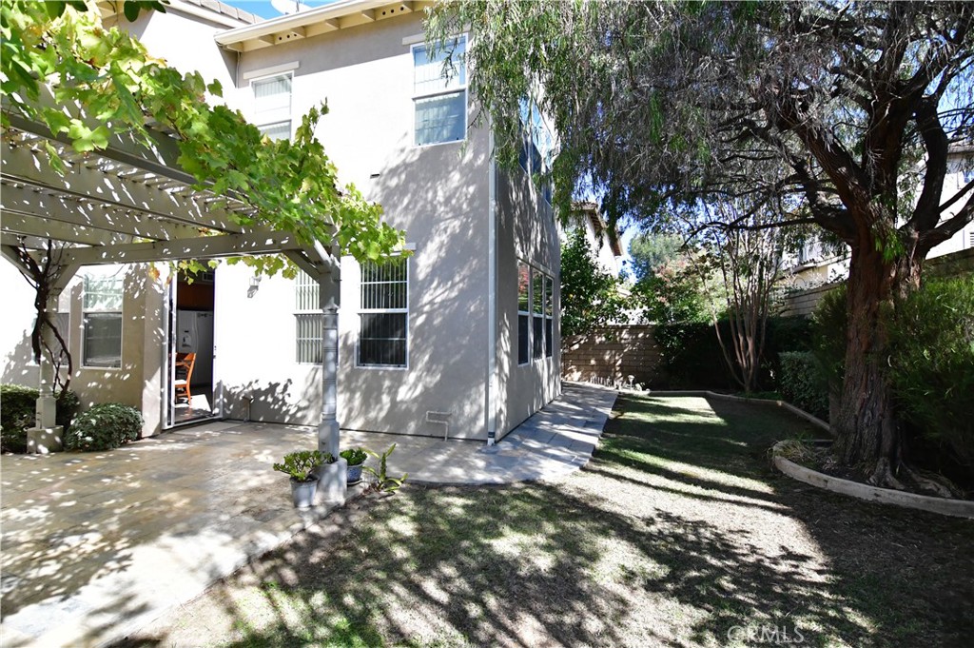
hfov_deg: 96.8
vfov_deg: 73.7
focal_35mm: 16
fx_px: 433
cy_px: 324
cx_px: 487
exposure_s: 1/5000
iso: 2000
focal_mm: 11
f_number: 4.5
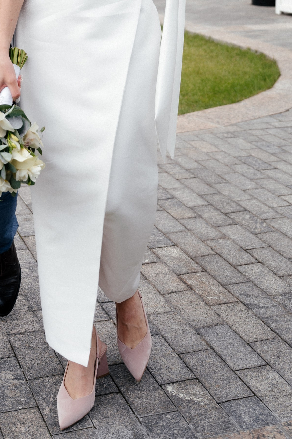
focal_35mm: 59
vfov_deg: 30.8
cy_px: -27
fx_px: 719
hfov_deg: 22.4
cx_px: 26
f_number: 2.8
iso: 160
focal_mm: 26
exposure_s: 1/2000
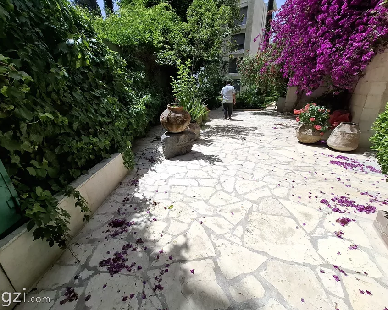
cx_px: 182
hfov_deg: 100.6
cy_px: 156
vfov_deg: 88.0
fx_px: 161
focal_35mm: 14
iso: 40
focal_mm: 1.74
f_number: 2.2
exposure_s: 1/1136
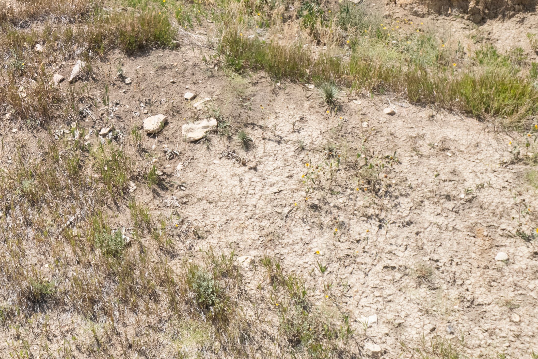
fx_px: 822
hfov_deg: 31.5
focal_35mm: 55
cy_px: -38
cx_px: -77
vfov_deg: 23.1
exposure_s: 1/1600
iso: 100
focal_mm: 8.38
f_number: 2.8
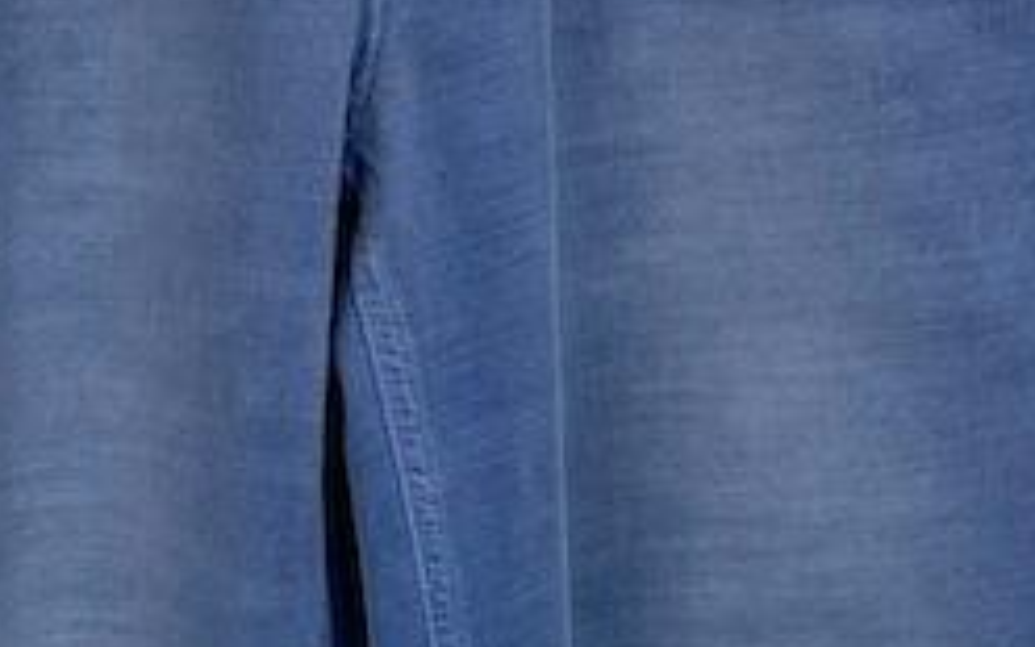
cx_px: 409
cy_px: 407
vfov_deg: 12.0
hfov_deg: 19.1
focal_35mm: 109
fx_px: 3075
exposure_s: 1/100
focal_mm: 4.25
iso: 40
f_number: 1.8
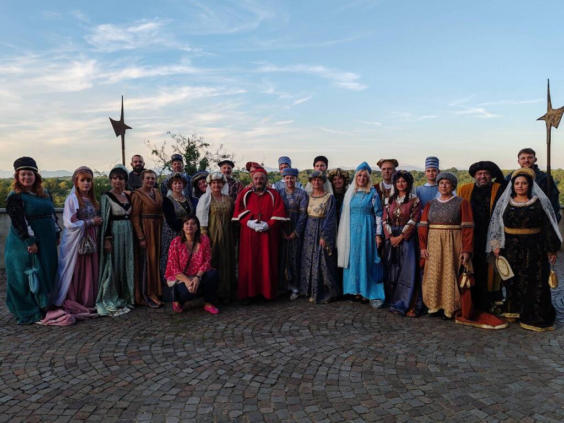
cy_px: 212
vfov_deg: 51.4
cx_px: 282
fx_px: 440
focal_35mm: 27
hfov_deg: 65.3
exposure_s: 1/120
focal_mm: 6.12
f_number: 1.9
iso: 50
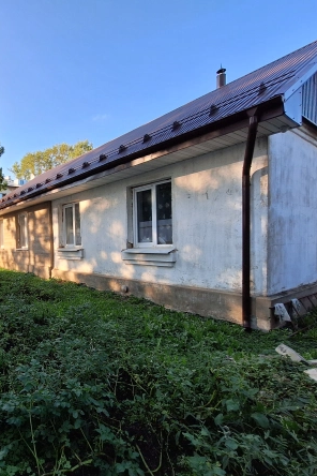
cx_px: 54
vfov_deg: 86.9
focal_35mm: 19
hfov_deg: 58.4
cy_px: 247
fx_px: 251
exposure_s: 1/614
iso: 40
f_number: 2.2
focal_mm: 1.74
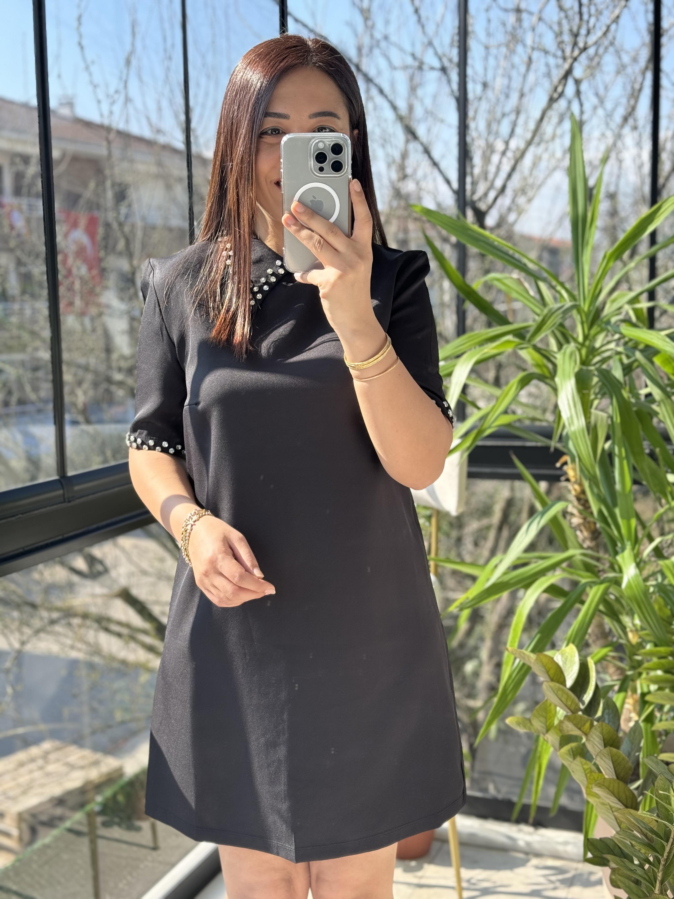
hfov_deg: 30.3
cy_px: 450
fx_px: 1246
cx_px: 337
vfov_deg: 39.7
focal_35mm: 48
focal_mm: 6.86
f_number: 1.78
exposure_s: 1/364
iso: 64
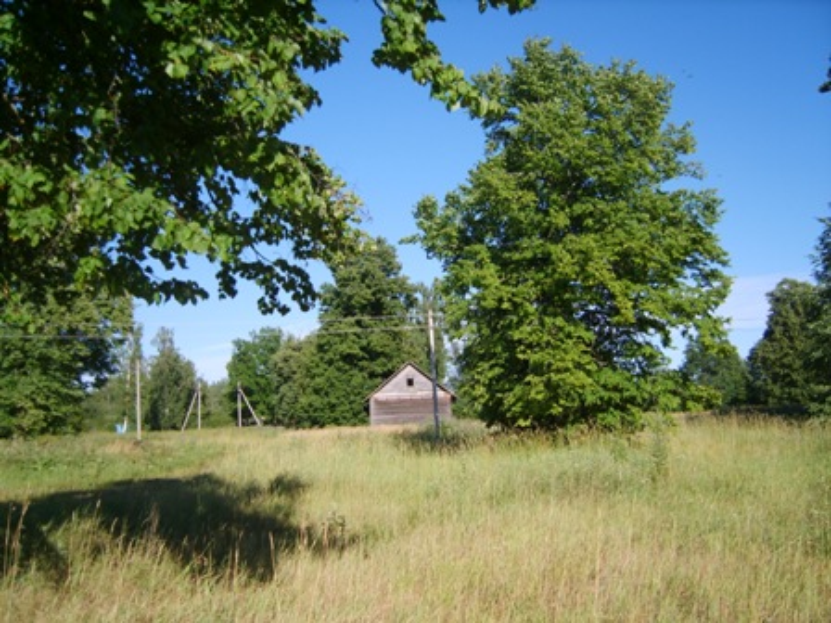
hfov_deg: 52.6
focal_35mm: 35
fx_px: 840
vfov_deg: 40.7
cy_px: 312
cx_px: 416
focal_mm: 7.4
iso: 50
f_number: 2.8
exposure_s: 1/1000
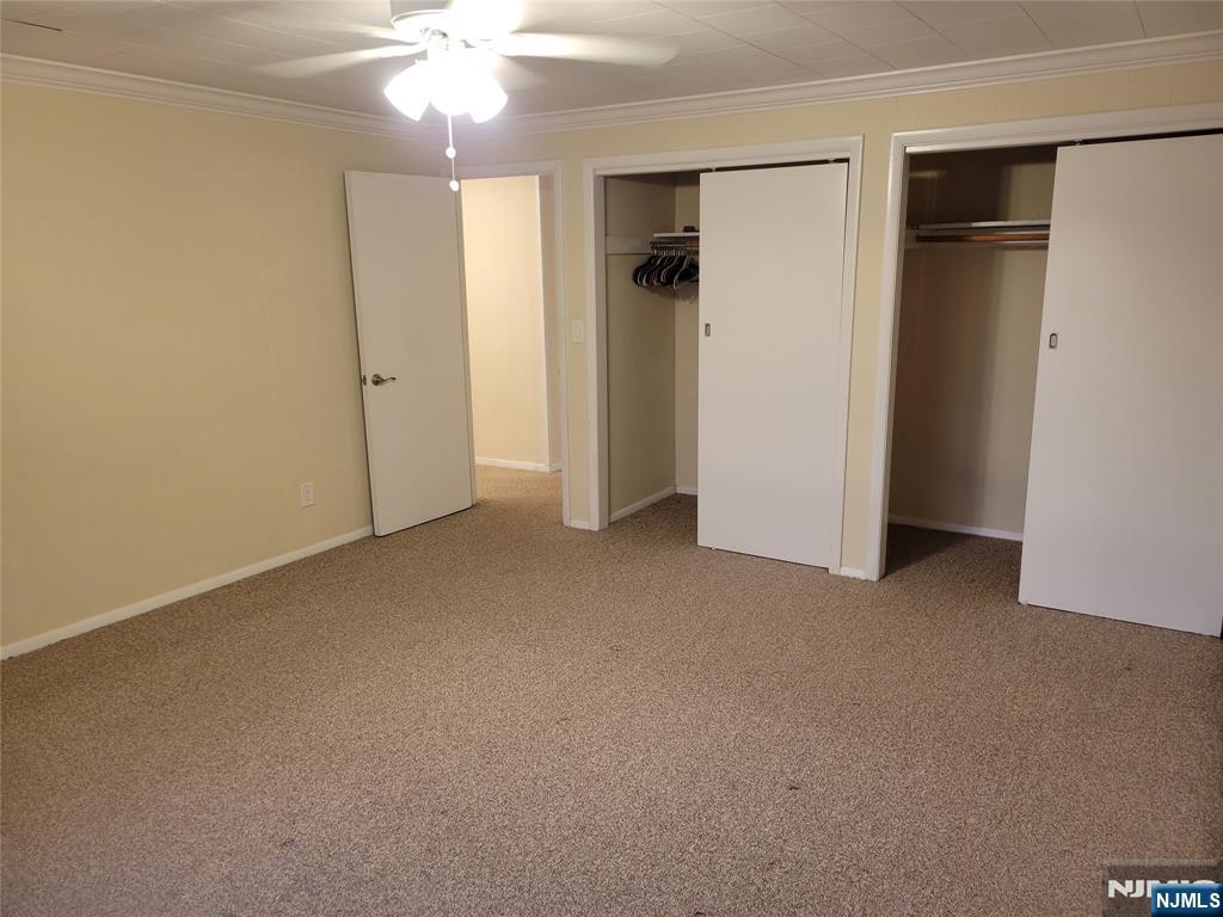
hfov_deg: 67.3
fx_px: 919
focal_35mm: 26
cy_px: 458
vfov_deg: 53.1
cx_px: 612
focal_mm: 5.4
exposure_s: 1/40
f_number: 1.8
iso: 160
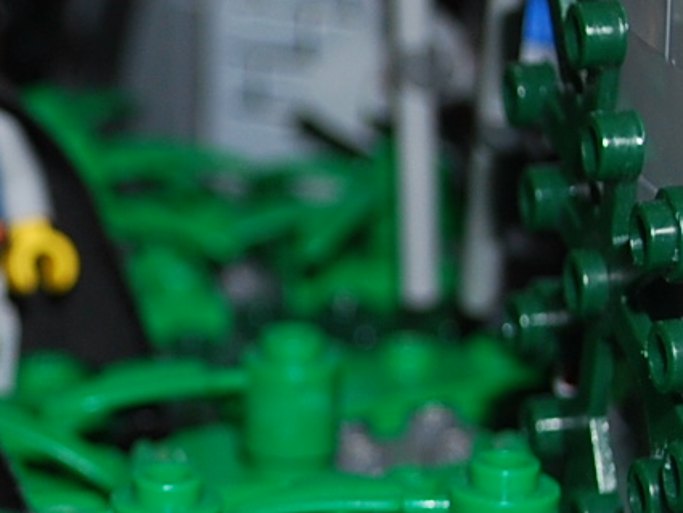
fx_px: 3375
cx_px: -275
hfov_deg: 11.2
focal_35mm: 171
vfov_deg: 8.7
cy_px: 339
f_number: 4.5
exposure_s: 1/60
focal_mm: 26
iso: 200
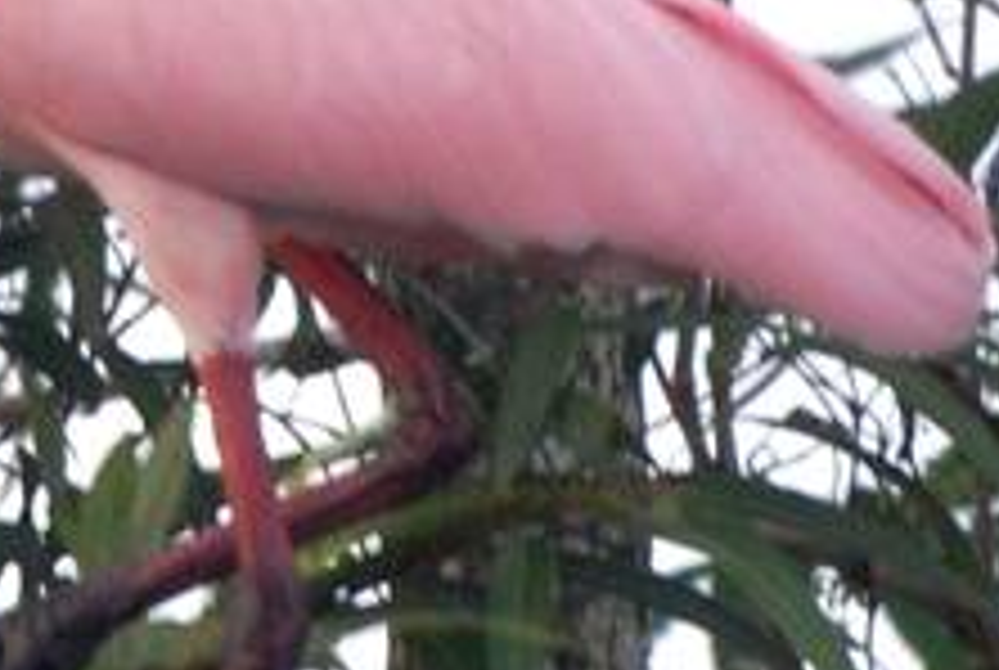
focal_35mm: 3245
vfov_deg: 0.4
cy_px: -119
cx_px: 4
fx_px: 90229
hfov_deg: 0.6
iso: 400
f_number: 10
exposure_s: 1/160
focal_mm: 300
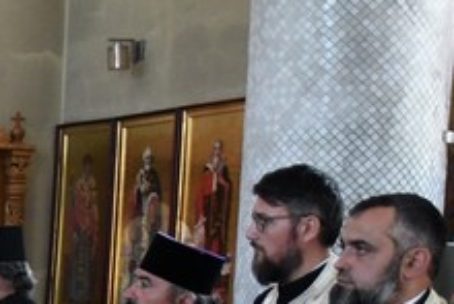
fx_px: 1653
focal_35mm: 131
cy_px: 472
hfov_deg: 12.6
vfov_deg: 10.1
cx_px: -601
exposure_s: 1/250
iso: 2000
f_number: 2.8
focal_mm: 16
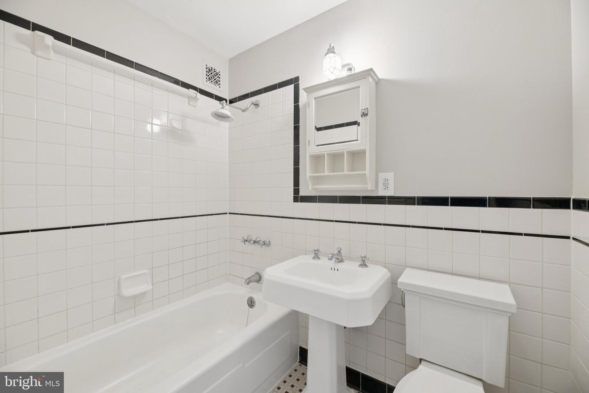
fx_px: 229
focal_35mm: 14
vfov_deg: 81.2
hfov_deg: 104.3
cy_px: 196
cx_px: 294
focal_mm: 14
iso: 400
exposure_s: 1/3.33
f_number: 8
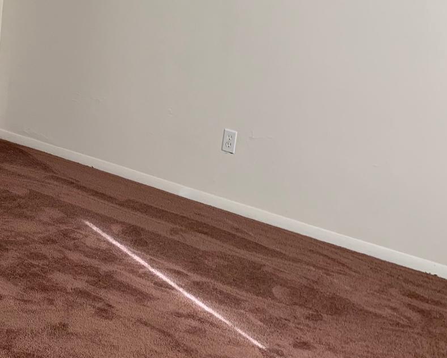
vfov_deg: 22.7
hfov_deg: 27.9
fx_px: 873
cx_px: 63
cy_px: 45
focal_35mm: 66
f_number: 1.8
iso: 100
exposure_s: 1/93
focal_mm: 4.25
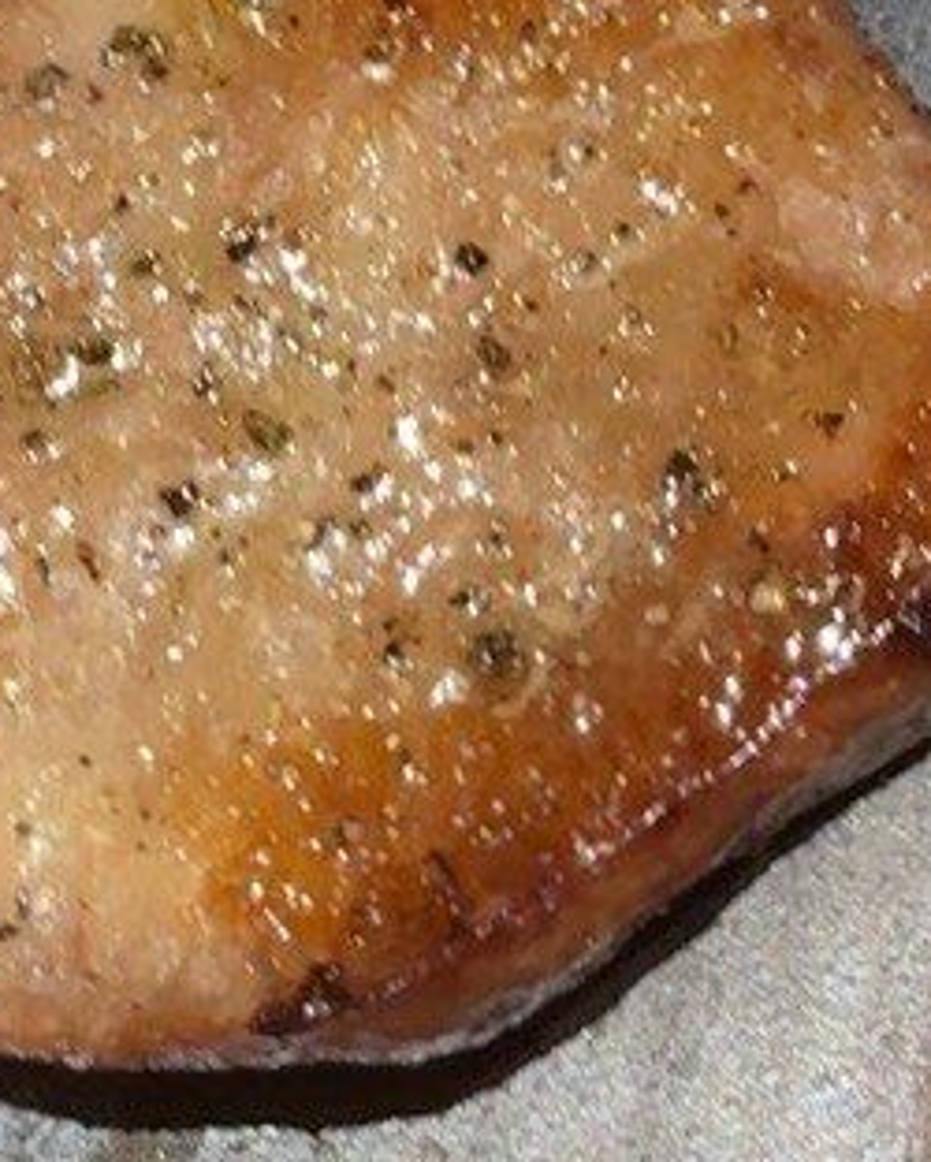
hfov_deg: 14.2
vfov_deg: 16.3
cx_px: 171
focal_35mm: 108
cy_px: -566
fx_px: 3716
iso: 250
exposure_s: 1/50
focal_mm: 6.76
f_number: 1.78
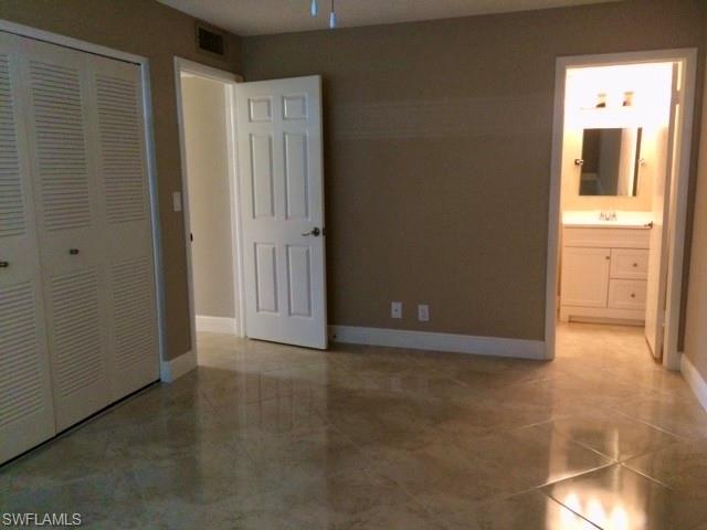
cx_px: 354
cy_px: 265
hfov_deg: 61.7
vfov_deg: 48.2
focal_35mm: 29
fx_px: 592
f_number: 2.2
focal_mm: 4.15
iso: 250
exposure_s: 1/30
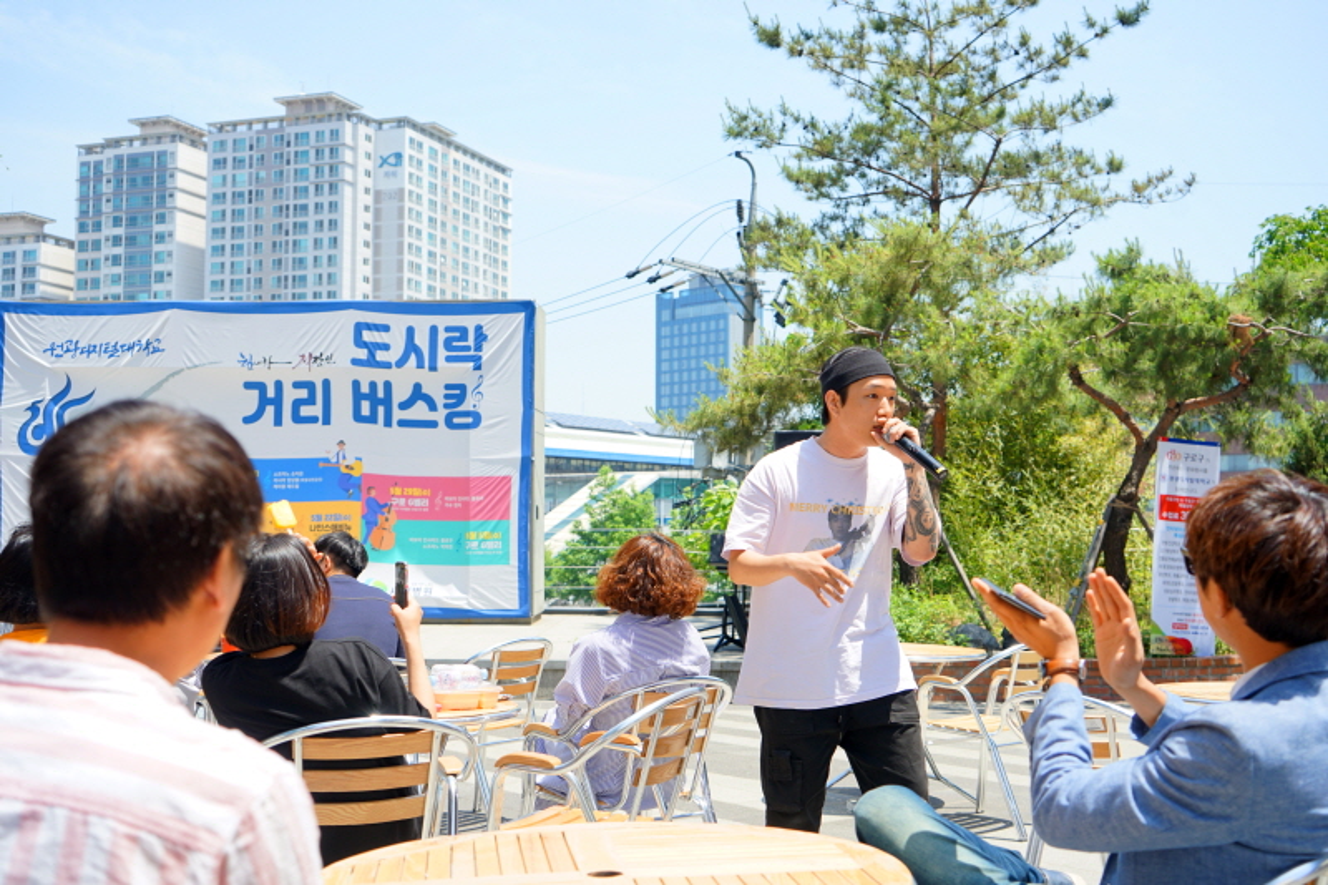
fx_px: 1512
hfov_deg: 47.4
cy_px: 442
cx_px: 664
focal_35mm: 41
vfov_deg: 32.6
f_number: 5
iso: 100
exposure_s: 1/320
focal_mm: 41
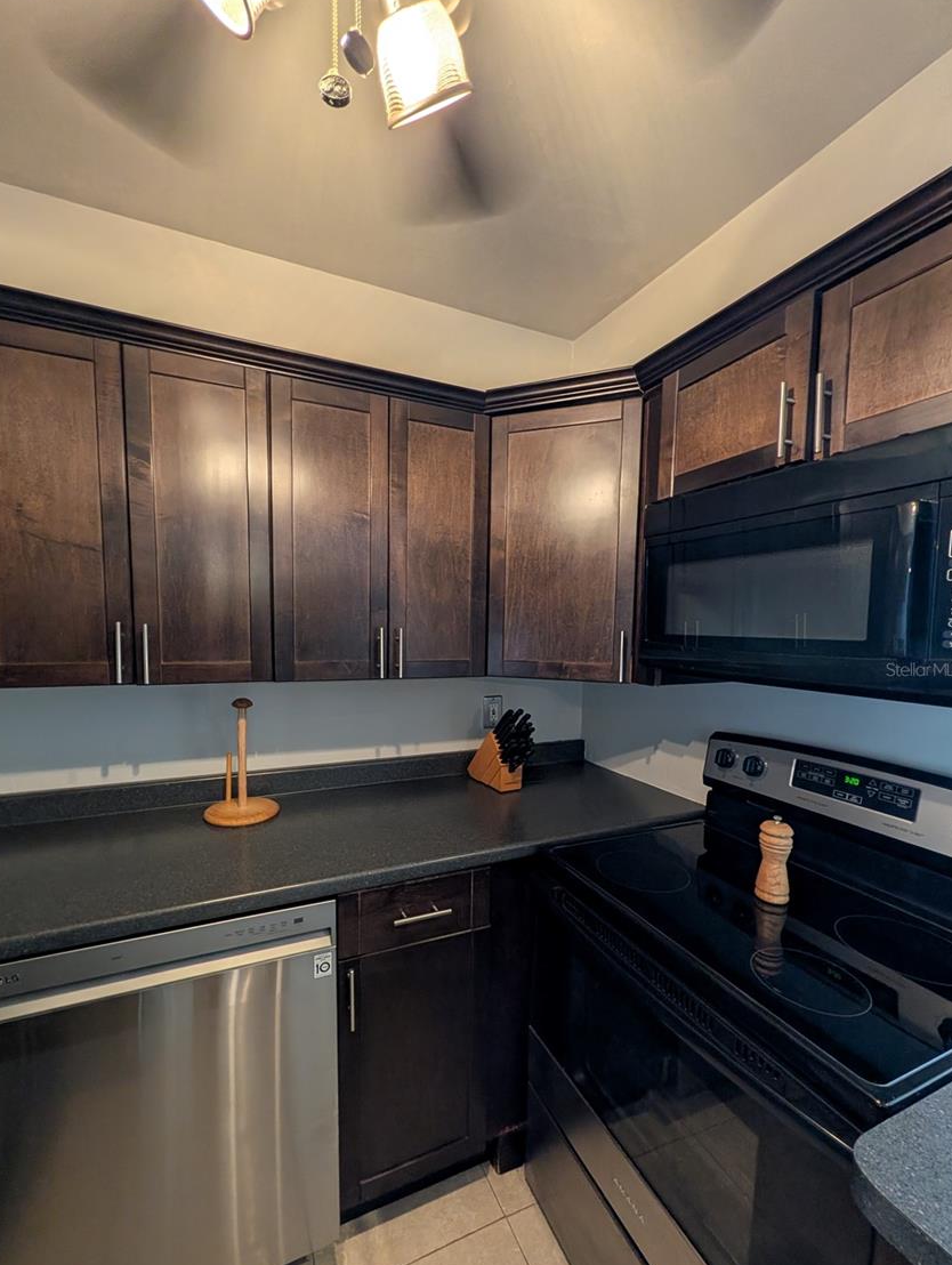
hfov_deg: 90.0
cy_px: 669
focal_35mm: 13
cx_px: 451
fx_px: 476
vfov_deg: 106.0
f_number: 1.7
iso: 44
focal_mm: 2.02
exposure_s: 1/30
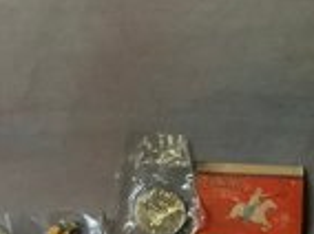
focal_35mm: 75
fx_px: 679
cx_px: -14
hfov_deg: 24.6
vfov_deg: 19.1
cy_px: 224
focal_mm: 3.3
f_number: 2.4
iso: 640
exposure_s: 1/24
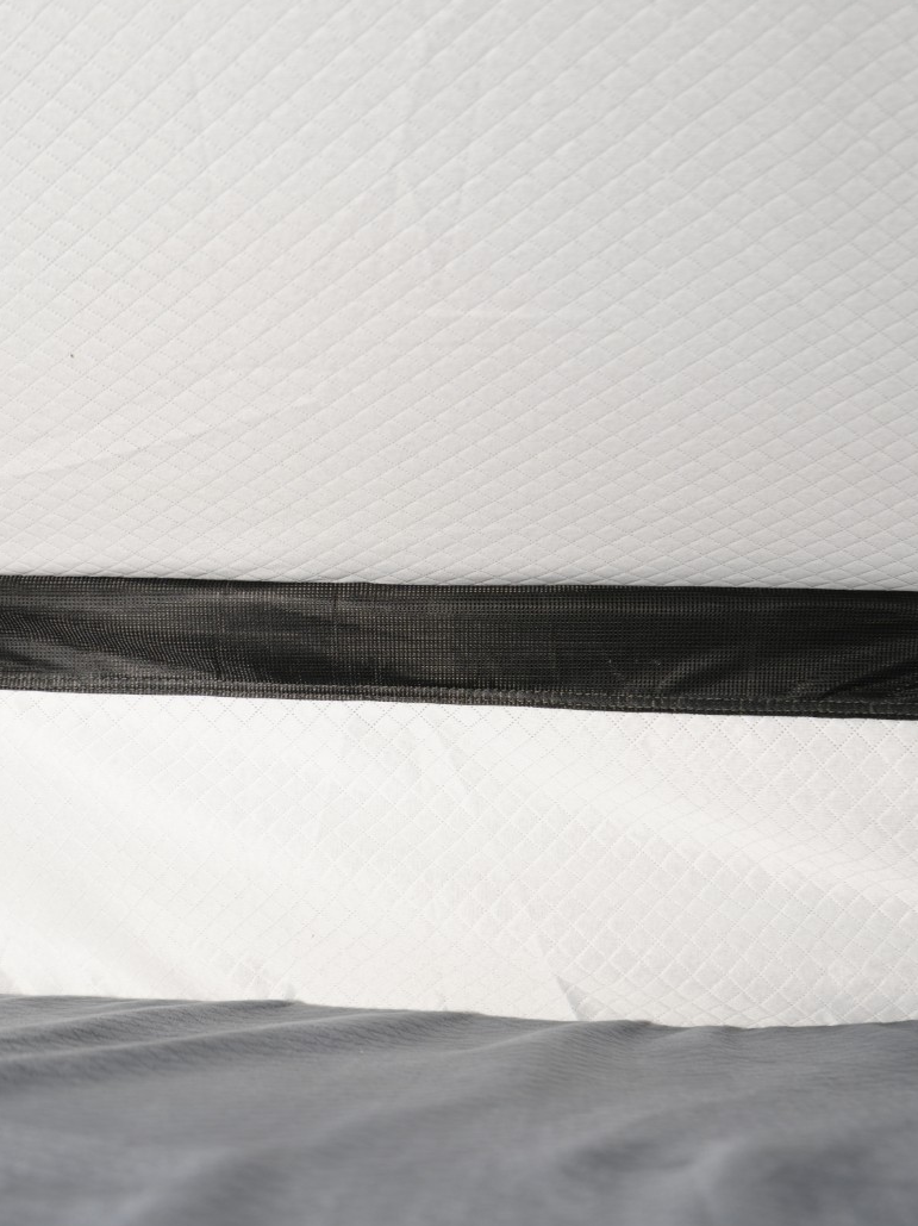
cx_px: 389
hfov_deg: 27.5
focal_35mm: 53
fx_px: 1875
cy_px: 628
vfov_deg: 36.2
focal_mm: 35
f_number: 4.5
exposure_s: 1/125
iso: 250
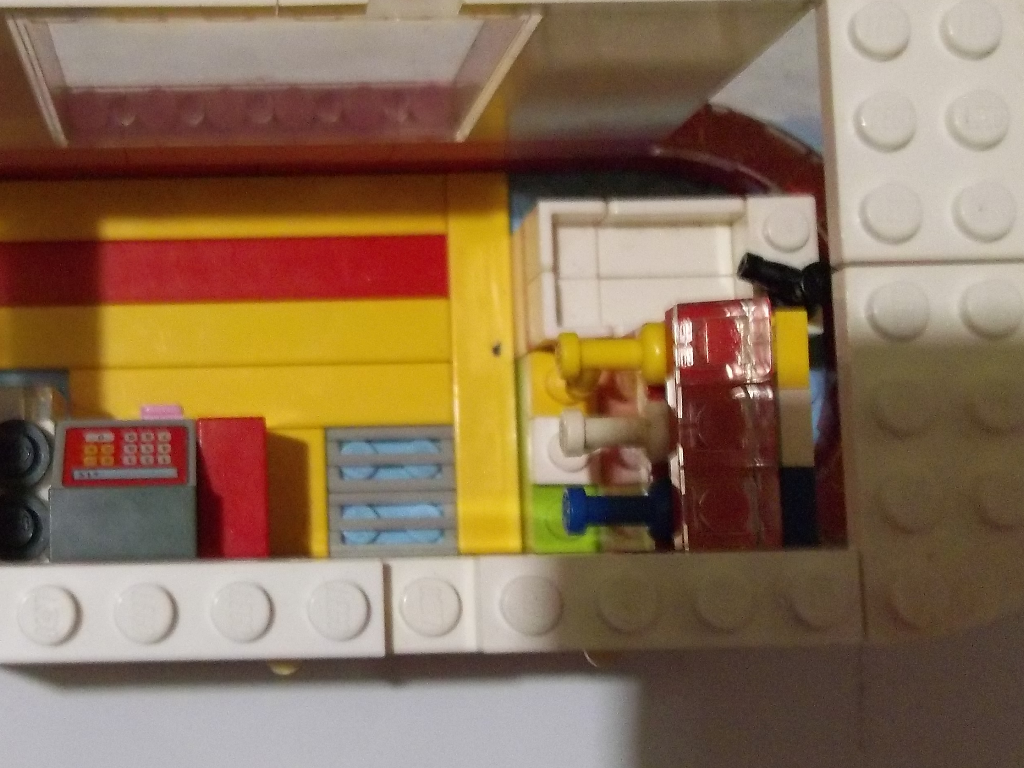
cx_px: 220
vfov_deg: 26.6
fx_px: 1627
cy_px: 387
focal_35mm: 55
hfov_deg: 34.0
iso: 360
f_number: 2.9
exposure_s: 1/8
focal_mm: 5.7
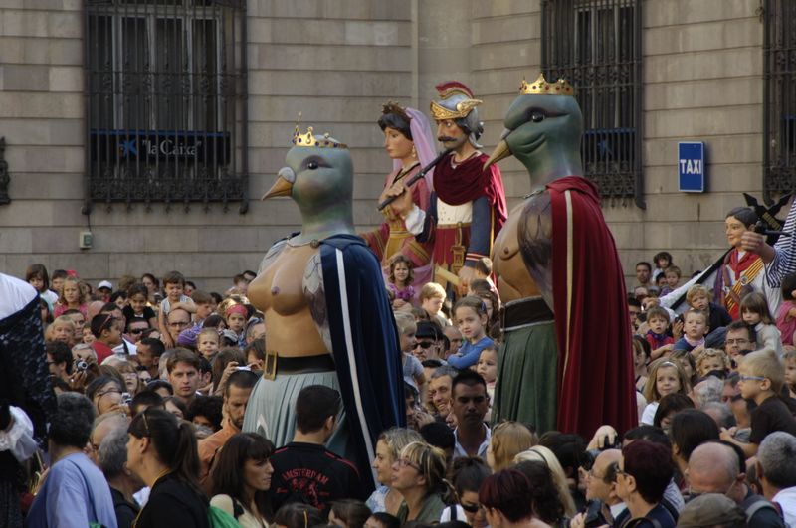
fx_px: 3974
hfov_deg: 11.4
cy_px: 264
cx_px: 398
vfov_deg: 7.6
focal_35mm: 180
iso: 250
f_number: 5.6
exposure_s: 1/200
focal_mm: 120
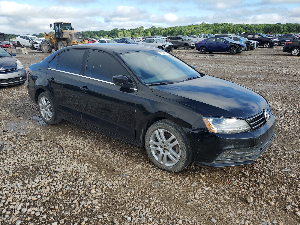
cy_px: 112
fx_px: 225
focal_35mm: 26
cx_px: 150
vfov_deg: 53.1
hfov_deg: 67.3
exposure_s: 1/1667
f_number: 1.5
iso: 50
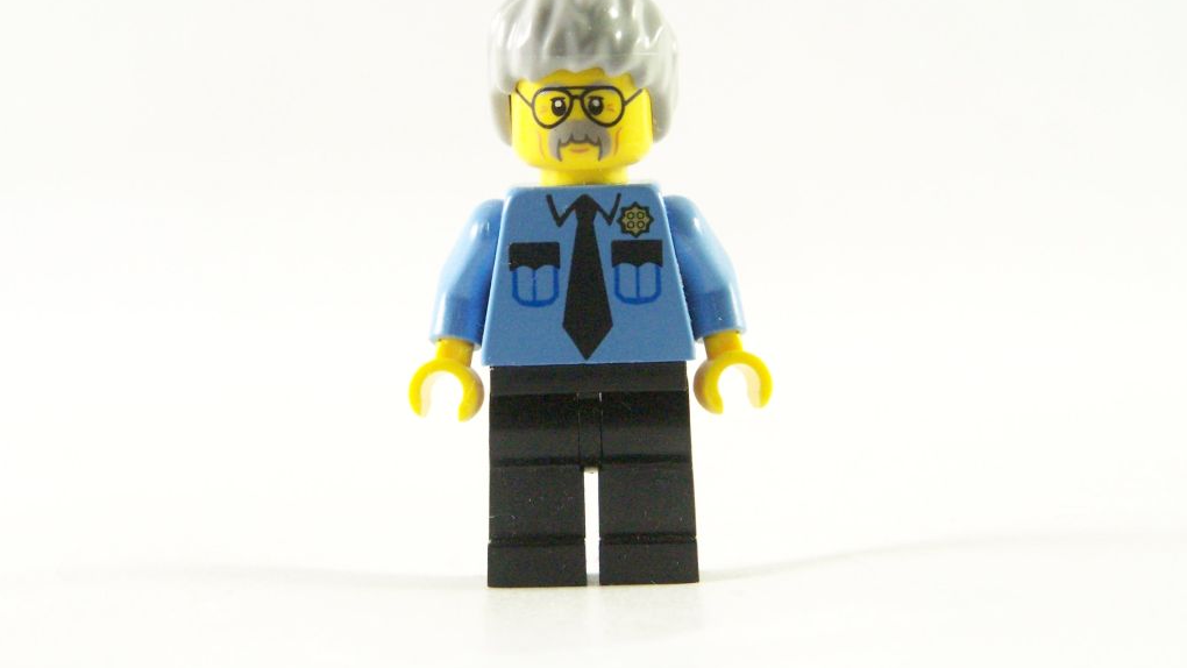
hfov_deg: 16.8
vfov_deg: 9.5
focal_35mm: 128
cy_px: 273
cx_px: 594
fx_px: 4029
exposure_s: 1/60
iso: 400
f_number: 3.6
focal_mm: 19.4
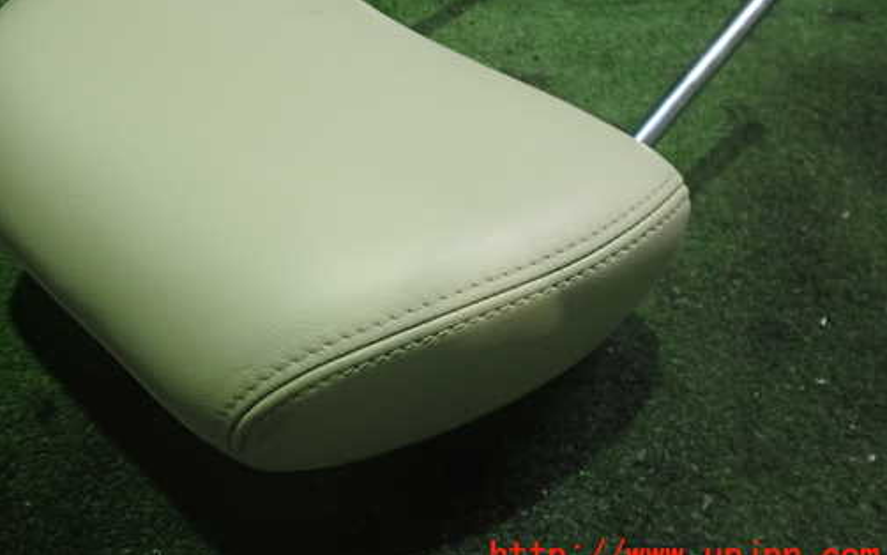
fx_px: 919
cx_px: 359
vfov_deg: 33.3
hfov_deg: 51.2
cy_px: 182
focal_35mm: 38
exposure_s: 1/30
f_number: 2.3
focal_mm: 5.4
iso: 500
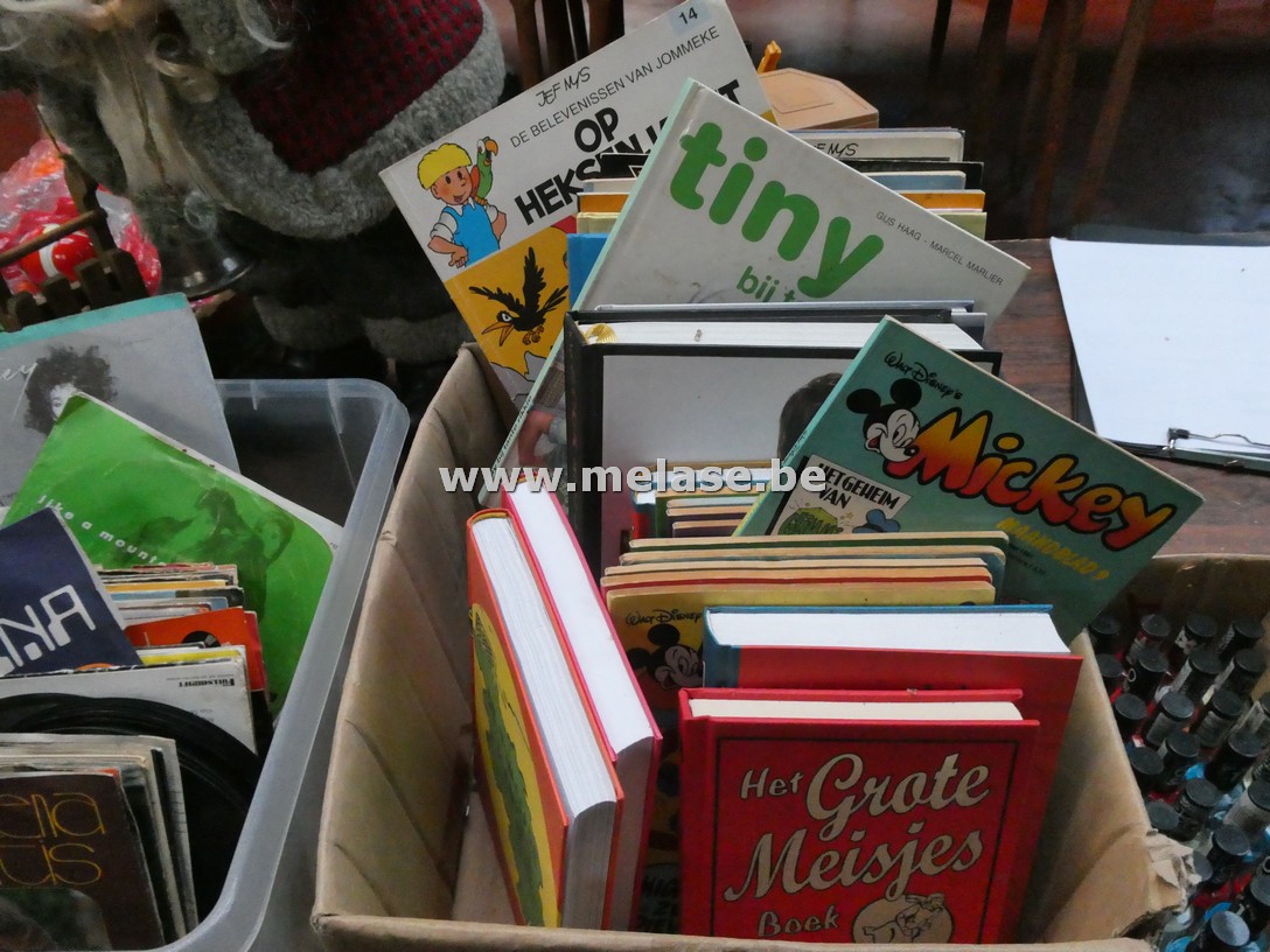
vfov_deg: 49.7
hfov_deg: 63.4
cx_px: 635
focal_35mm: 28
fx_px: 1027
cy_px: 476
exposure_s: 1/125
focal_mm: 5
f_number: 3.5
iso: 1250
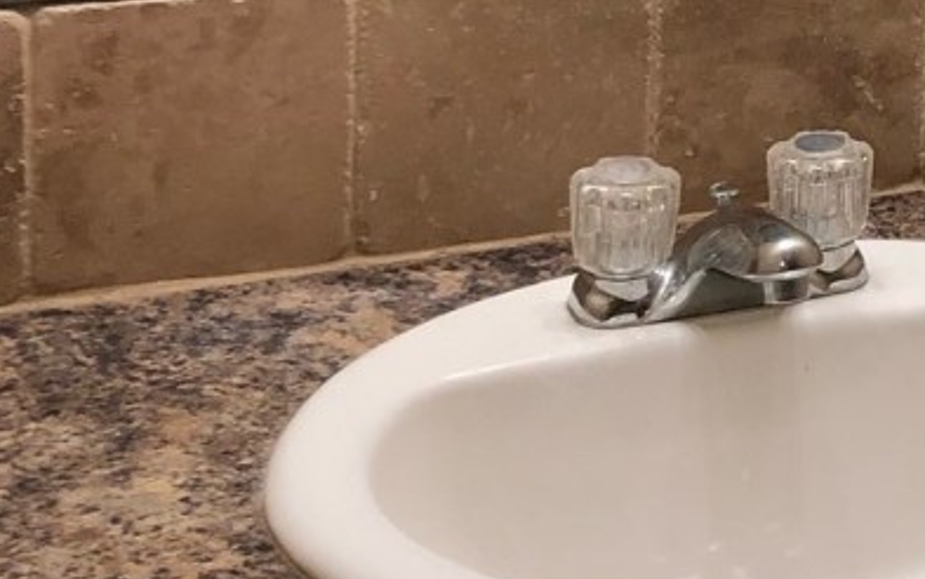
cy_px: -452
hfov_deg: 17.0
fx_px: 2926
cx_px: 1174
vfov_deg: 10.6
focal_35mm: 116
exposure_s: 1/20
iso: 40
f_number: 1.8
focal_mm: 4
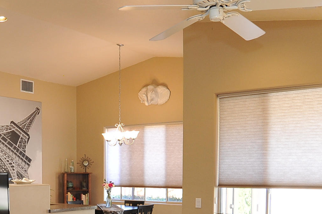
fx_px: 474
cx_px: 73
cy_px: 202
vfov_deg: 24.6
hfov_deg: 36.5
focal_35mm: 53
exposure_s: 1/30
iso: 1000
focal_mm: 18
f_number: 6.3
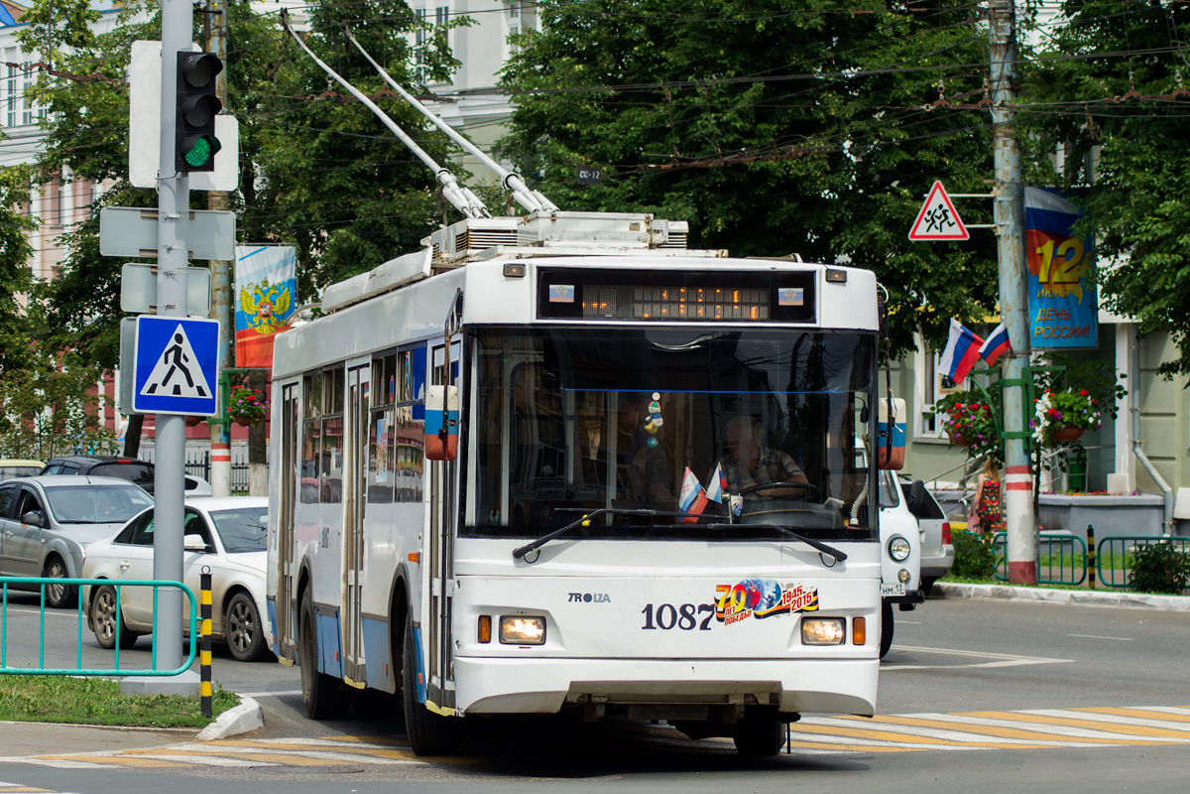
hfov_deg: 19.5
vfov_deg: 13.0
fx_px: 3471
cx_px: 595
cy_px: 397
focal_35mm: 105
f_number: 6.3
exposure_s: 1/800
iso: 200
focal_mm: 70
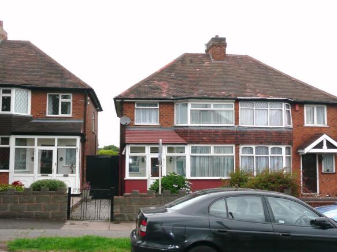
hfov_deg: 46.8
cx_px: 168
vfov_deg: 35.9
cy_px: 126
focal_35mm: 40
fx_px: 389
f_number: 3.9
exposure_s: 1/400
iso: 100
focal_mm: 6.5
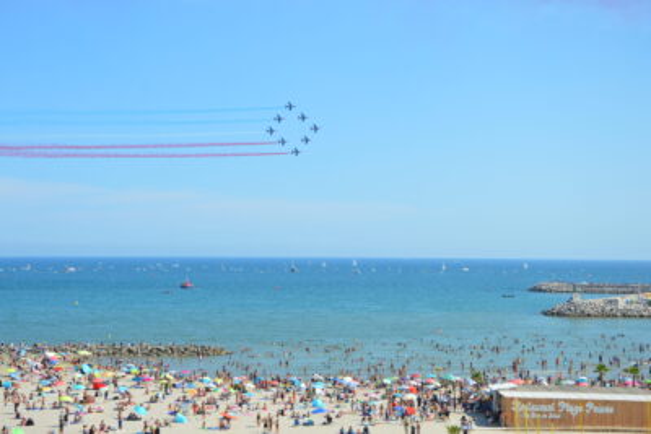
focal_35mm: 57
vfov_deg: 23.8
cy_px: 217
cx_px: 326
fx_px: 1031
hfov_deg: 35.0
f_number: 9
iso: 100
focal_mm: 38
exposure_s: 1/320
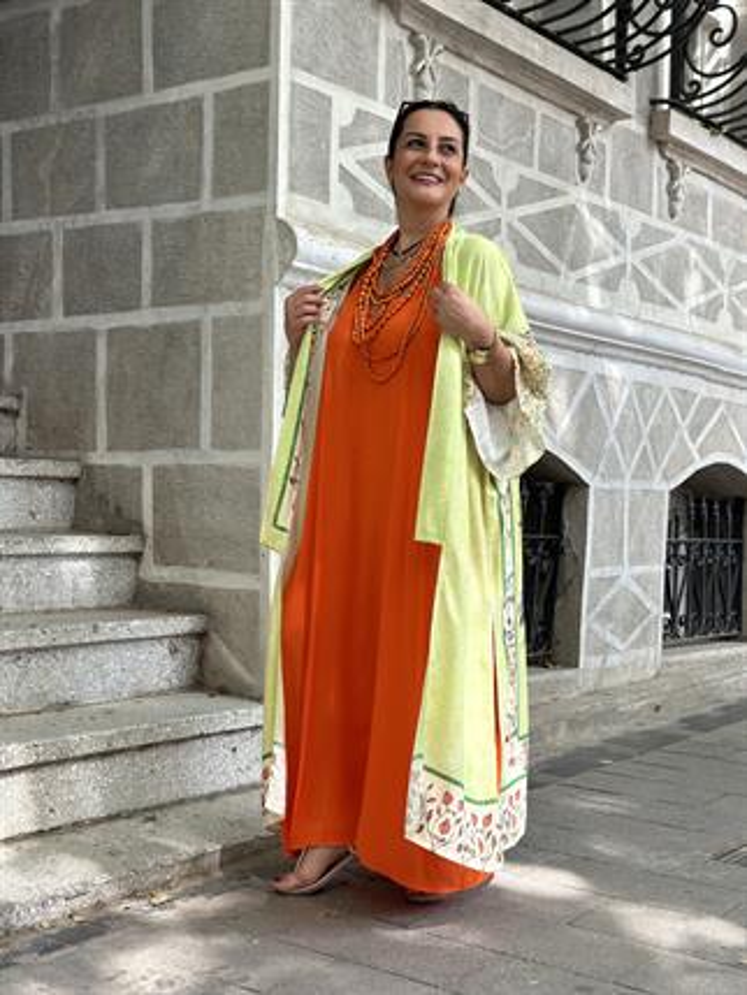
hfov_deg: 30.3
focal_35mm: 48
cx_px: 374
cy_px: 498
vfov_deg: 39.6
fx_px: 1380
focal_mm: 6.86
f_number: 1.78
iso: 80
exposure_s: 1/186
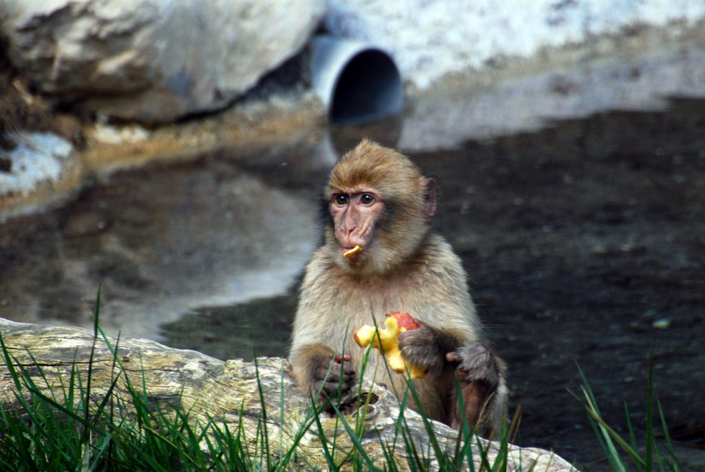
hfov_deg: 4.6
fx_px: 8821
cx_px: 352
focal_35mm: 450
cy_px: 236
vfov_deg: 3.1
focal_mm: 300
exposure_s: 1/320
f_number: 5.6
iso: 400
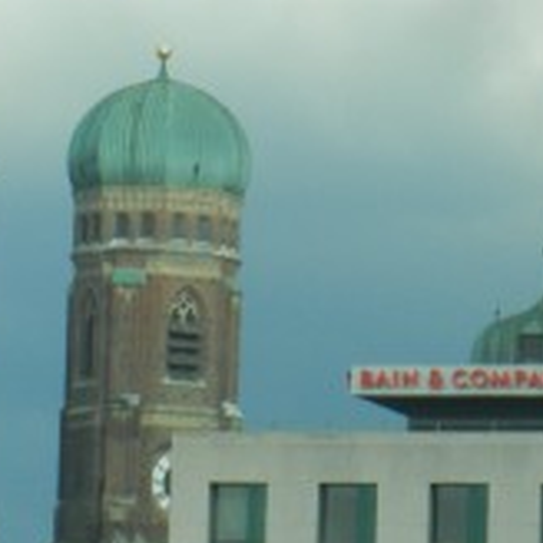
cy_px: 368
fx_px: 9761
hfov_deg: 3.2
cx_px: 7
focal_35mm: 550
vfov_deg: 3.2
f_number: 9.2
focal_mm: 24
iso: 160
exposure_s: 1/151
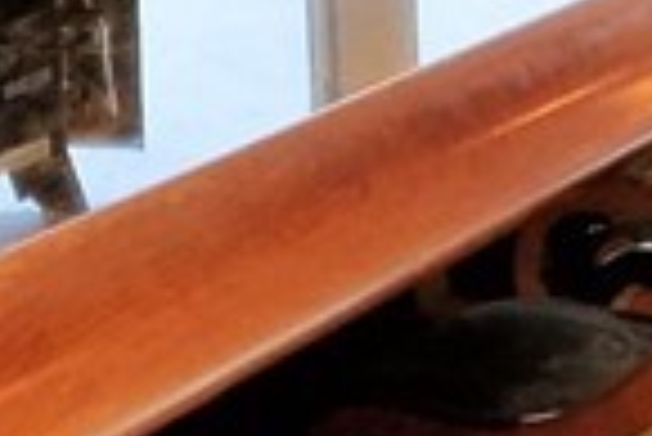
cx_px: -373
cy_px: -760
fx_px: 3463
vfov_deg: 6.7
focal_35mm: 191
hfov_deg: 10.3
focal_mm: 4.2
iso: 80
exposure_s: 1/120
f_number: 1.7
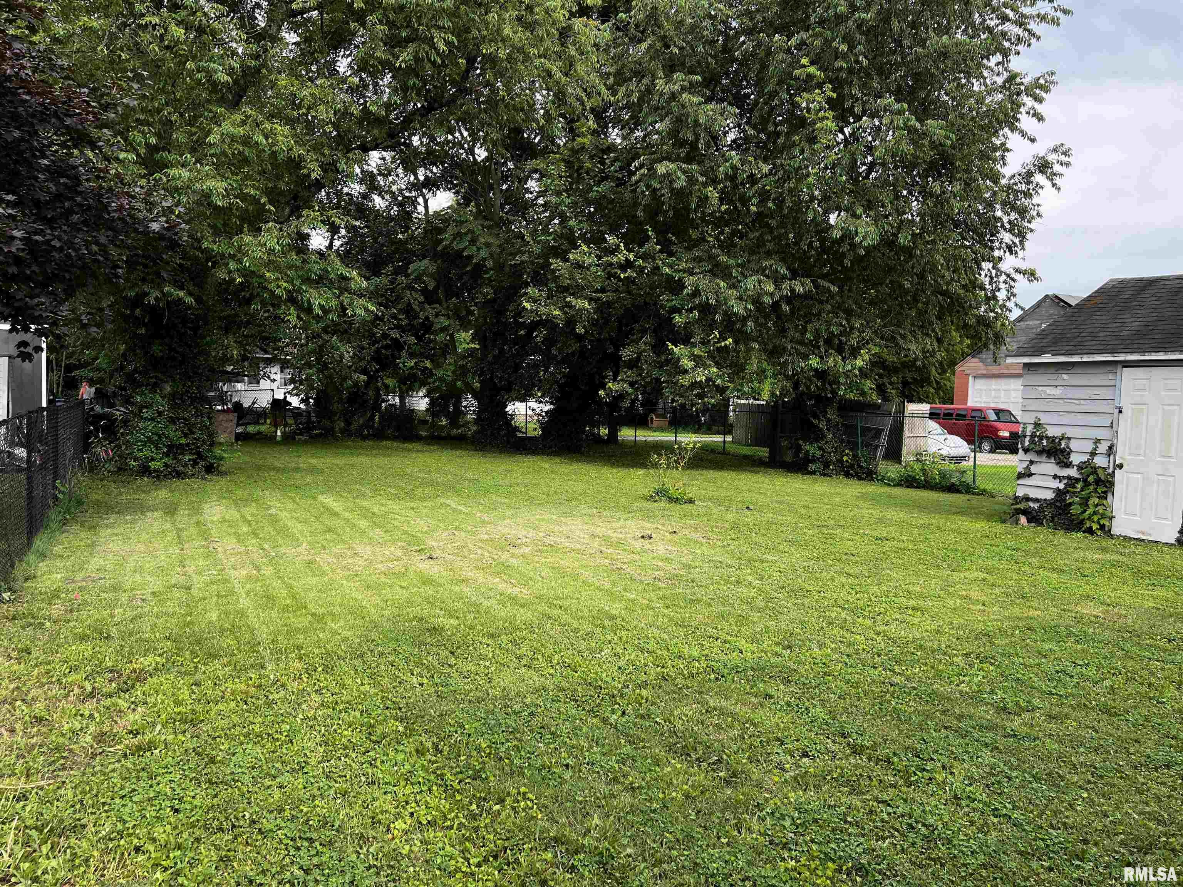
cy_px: 444
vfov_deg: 53.1
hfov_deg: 67.3
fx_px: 889
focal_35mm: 26
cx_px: 592
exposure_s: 1/718
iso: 50
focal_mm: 5.7
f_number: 1.5
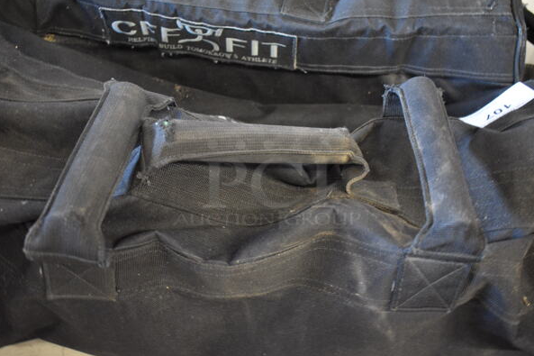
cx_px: 268
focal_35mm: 34
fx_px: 504
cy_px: 181
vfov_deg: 38.9
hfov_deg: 55.8
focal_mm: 22
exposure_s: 1/30
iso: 3200
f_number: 3.8
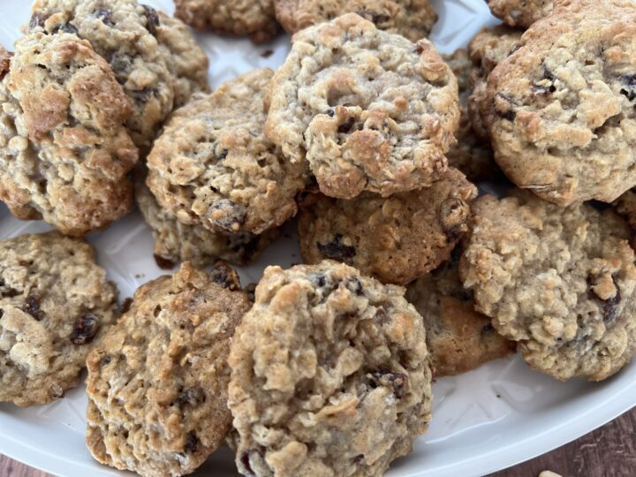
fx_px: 478
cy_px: 238
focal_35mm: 26
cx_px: 318
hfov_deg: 67.3
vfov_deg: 53.1
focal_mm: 5.7
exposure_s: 1/60
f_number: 1.5
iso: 200
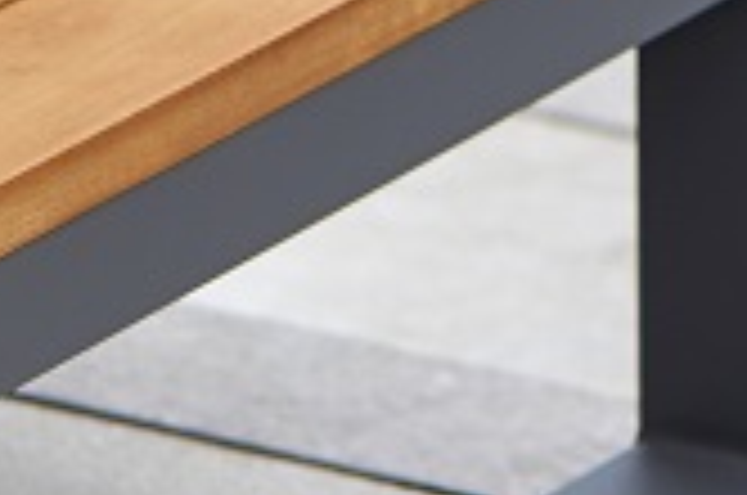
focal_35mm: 652
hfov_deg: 3.1
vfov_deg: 2.1
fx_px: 13503
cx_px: -1035
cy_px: 261
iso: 125
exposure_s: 1/250
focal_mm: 105
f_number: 6.3
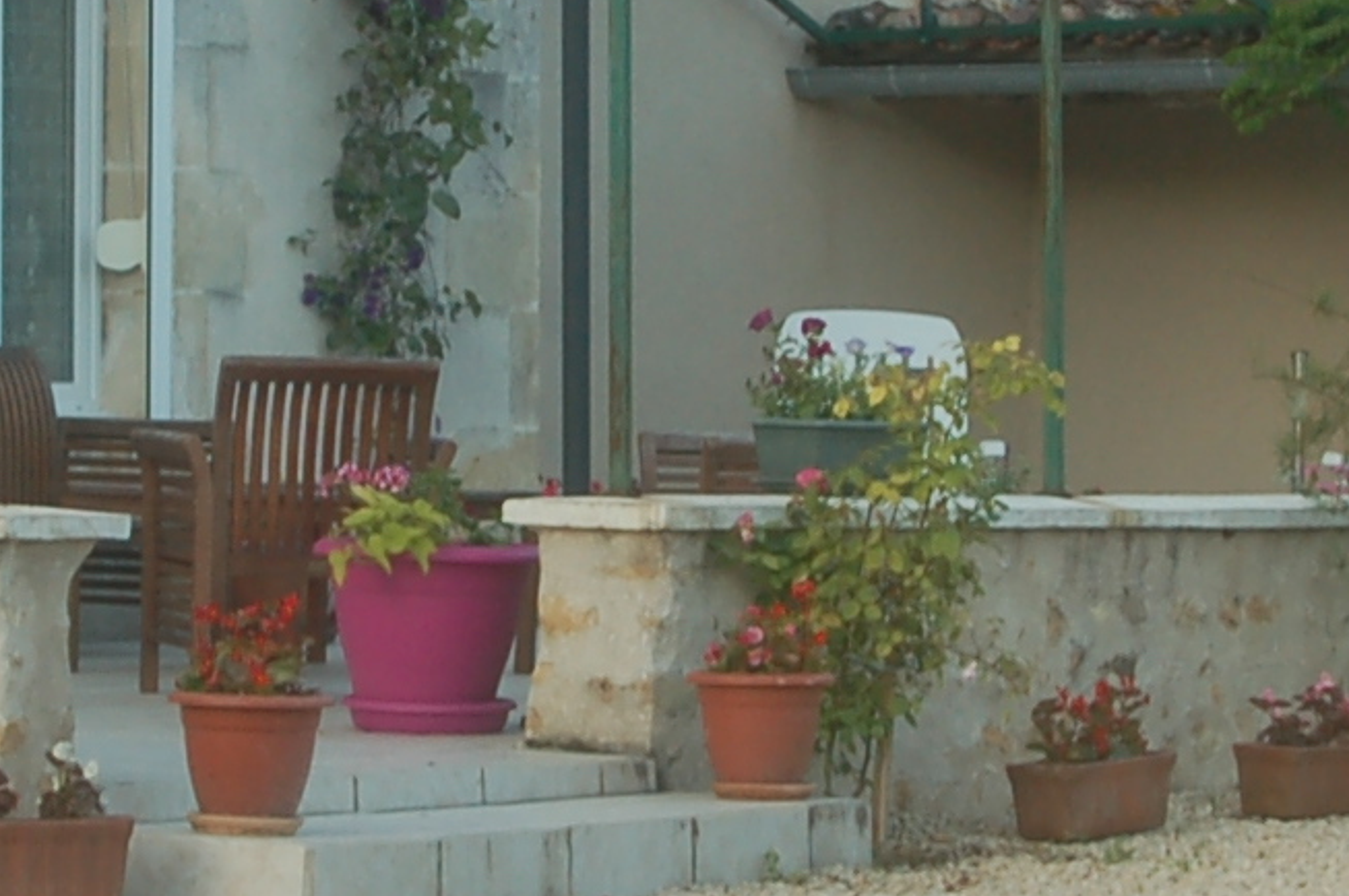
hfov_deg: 10.3
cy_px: 301
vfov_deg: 6.8
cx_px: 611
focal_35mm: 200
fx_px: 7498
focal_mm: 29
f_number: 5.6
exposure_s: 1/125
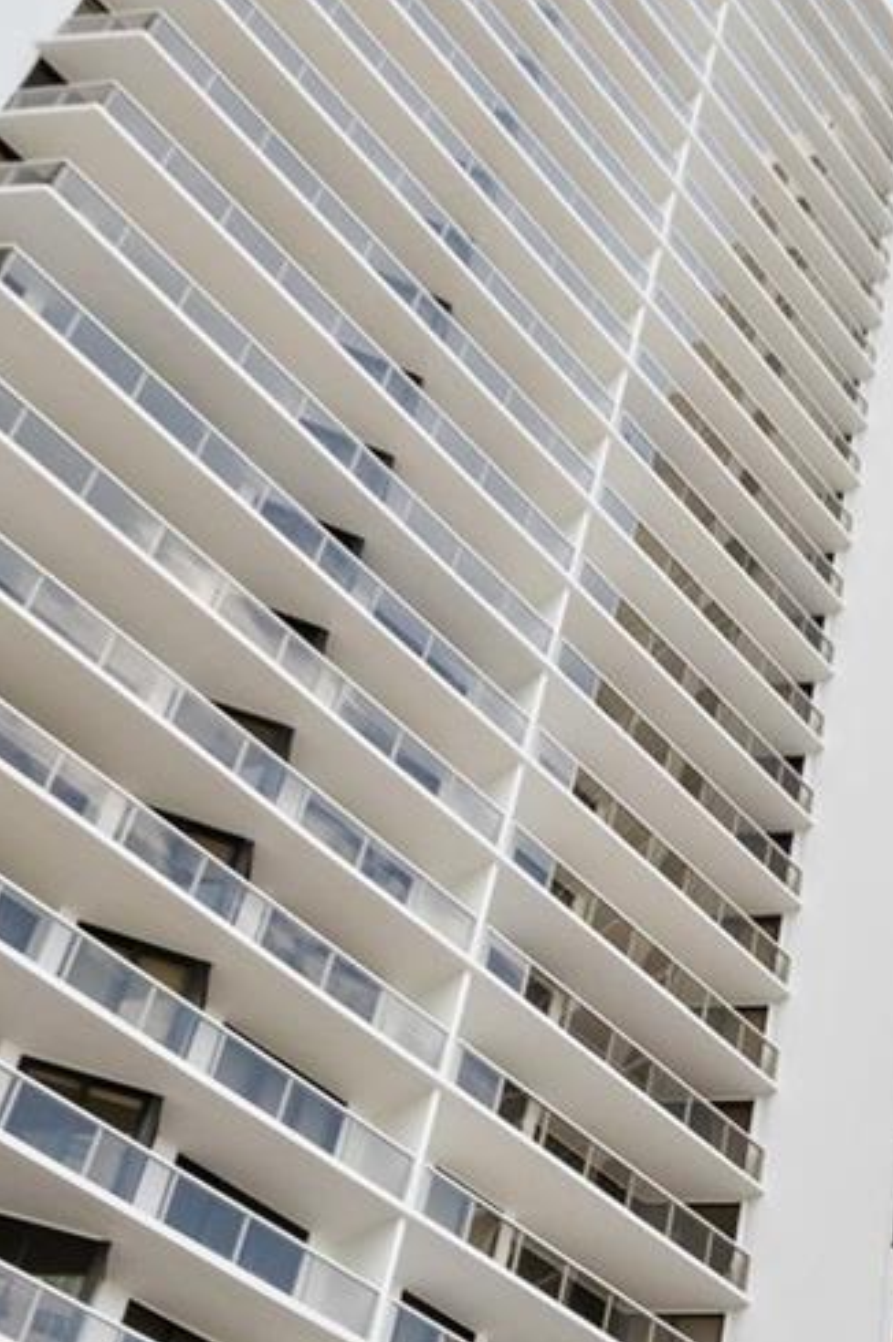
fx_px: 1826
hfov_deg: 25.7
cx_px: 956
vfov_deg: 36.9
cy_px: 1290
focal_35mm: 49
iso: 200
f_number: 8
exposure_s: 1/250
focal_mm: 10
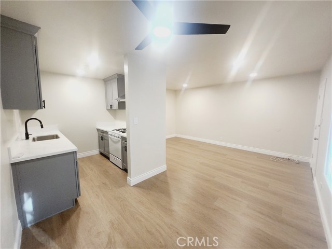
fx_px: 125
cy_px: 124
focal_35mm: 13
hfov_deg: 106.2
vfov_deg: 89.9
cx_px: 166
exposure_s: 1/60
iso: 200
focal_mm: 1.74
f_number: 2.2
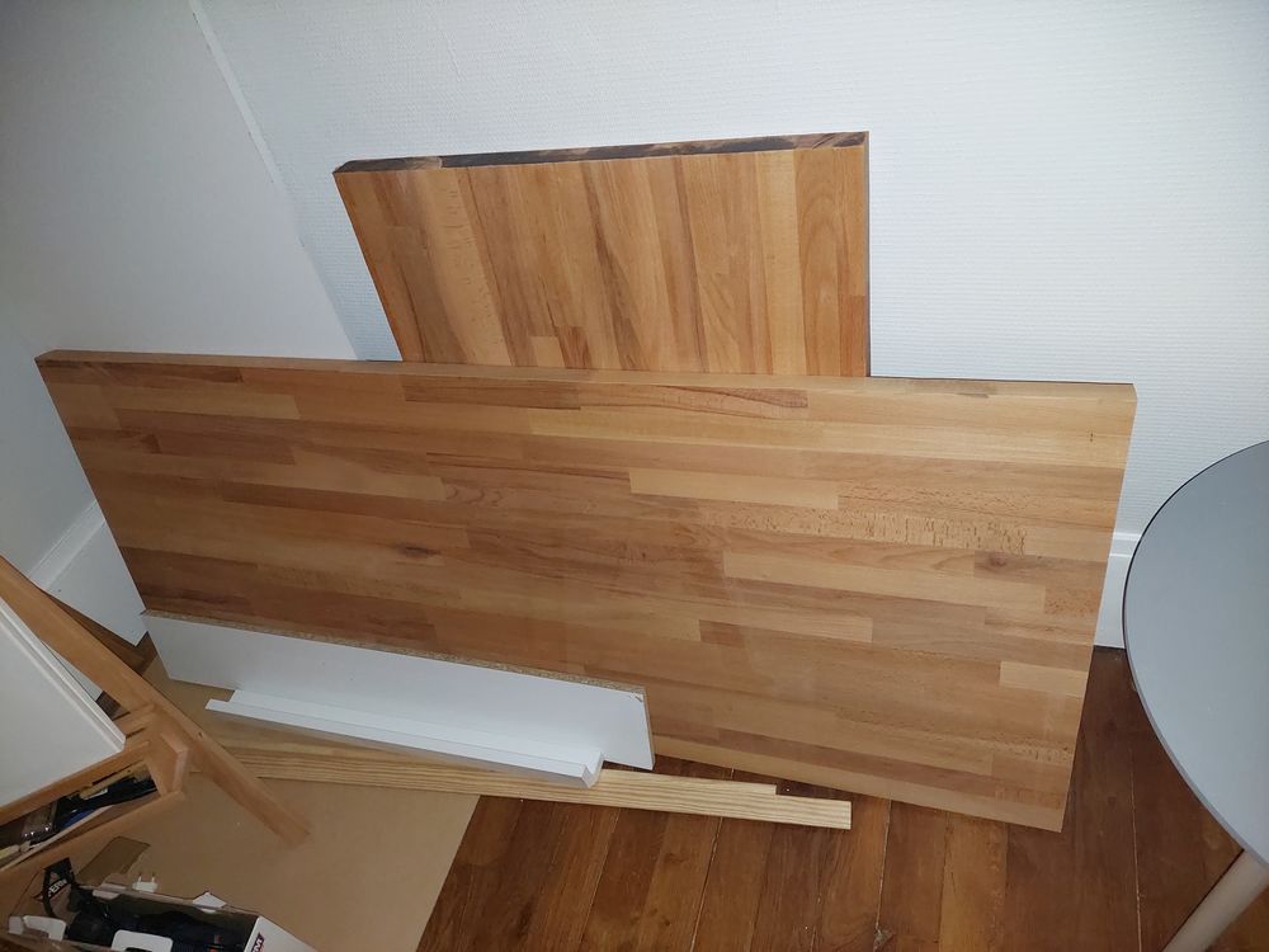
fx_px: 880
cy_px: 476
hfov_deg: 71.6
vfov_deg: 56.8
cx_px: 634
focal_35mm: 24
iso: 400
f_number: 1.8
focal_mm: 5.23
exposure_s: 1/50
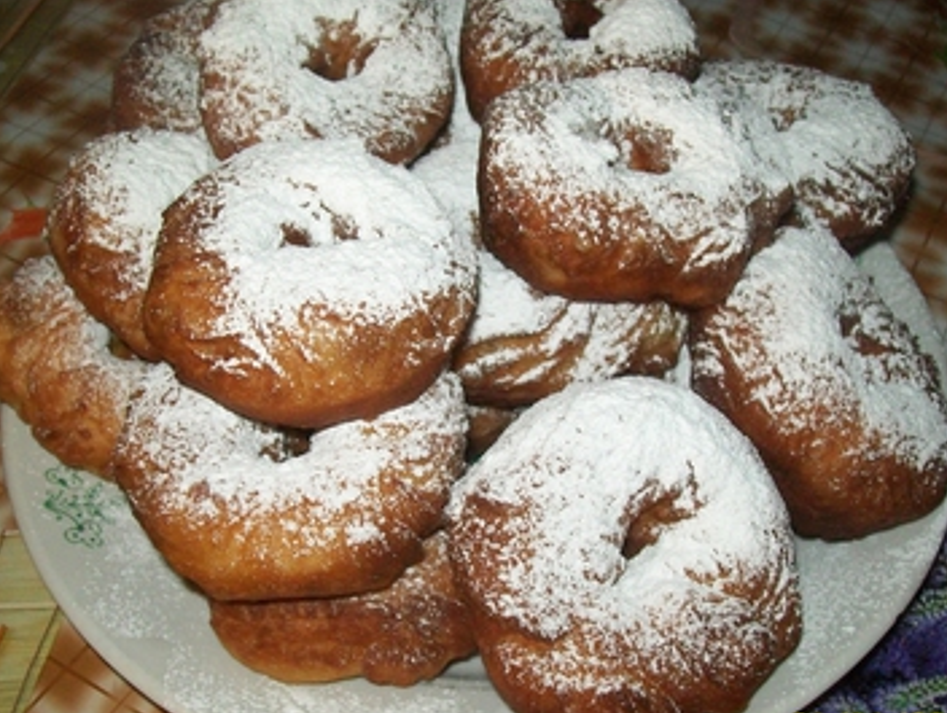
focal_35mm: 46
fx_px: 1260
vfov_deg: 31.6
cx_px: 441
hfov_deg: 41.2
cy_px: 377
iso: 160
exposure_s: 1/60
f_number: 2.7
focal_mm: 6
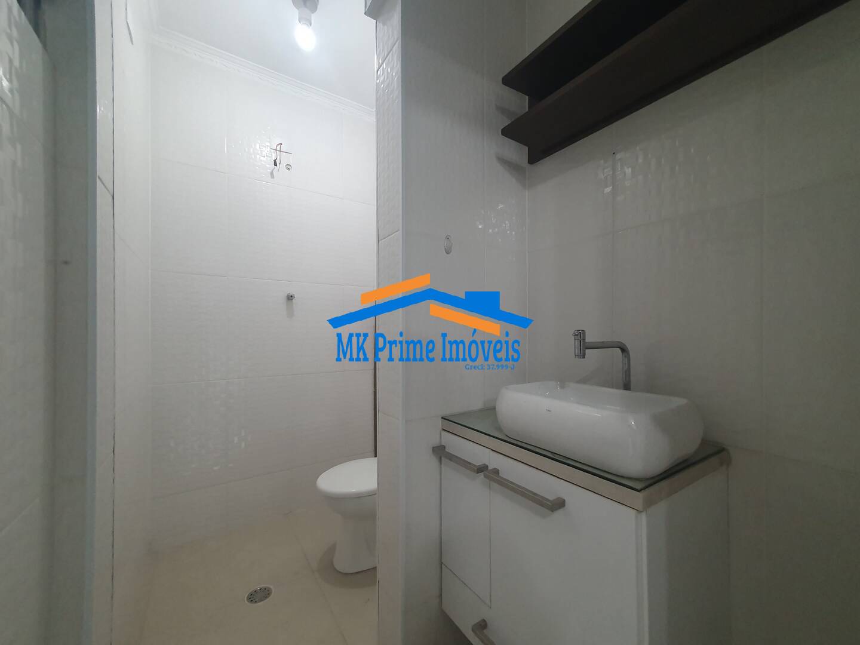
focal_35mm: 13
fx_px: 323
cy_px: 322
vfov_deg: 89.9
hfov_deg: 106.2
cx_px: 430
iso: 250
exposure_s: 1/60
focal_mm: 1.8
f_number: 2.2
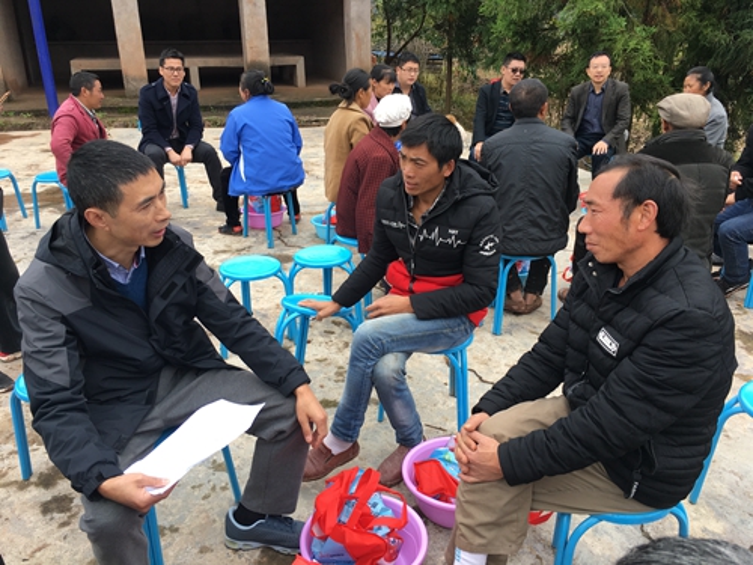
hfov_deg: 61.7
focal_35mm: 29
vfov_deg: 48.2
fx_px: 631
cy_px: 282
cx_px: 376
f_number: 2.2
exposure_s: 1/199
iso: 25
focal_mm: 4.15
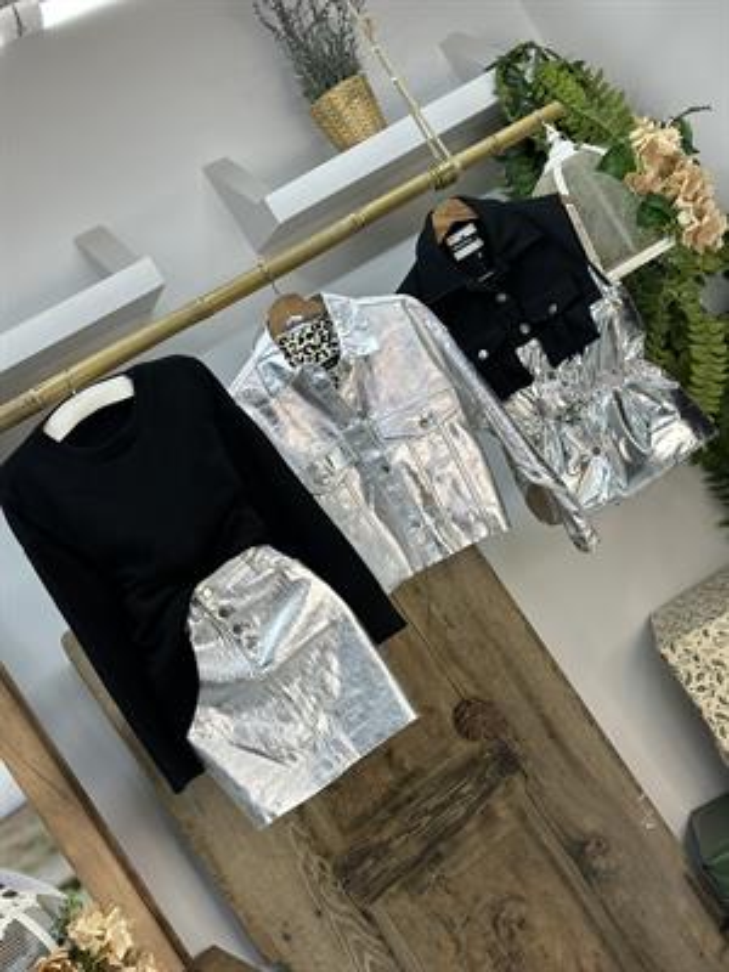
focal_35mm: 48
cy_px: 486
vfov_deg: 39.7
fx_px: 1348
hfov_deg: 30.3
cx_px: 364
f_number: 1.78
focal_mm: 6.86
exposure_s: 1/106
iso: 64
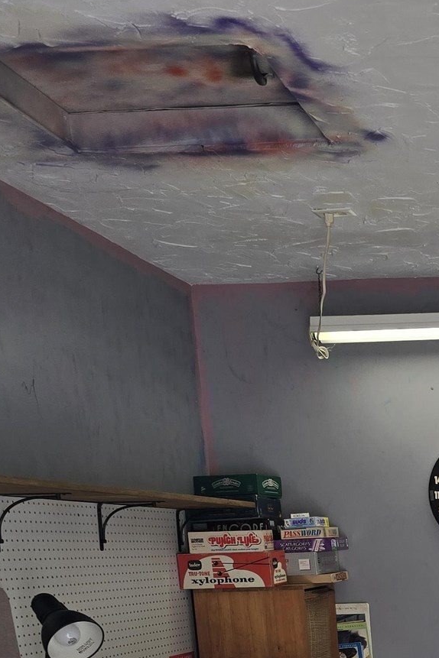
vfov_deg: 28.2
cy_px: 750
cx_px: 629
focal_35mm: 64
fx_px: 1171
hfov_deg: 19.0
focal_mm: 6.3
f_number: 1.7
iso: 50
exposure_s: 1/120
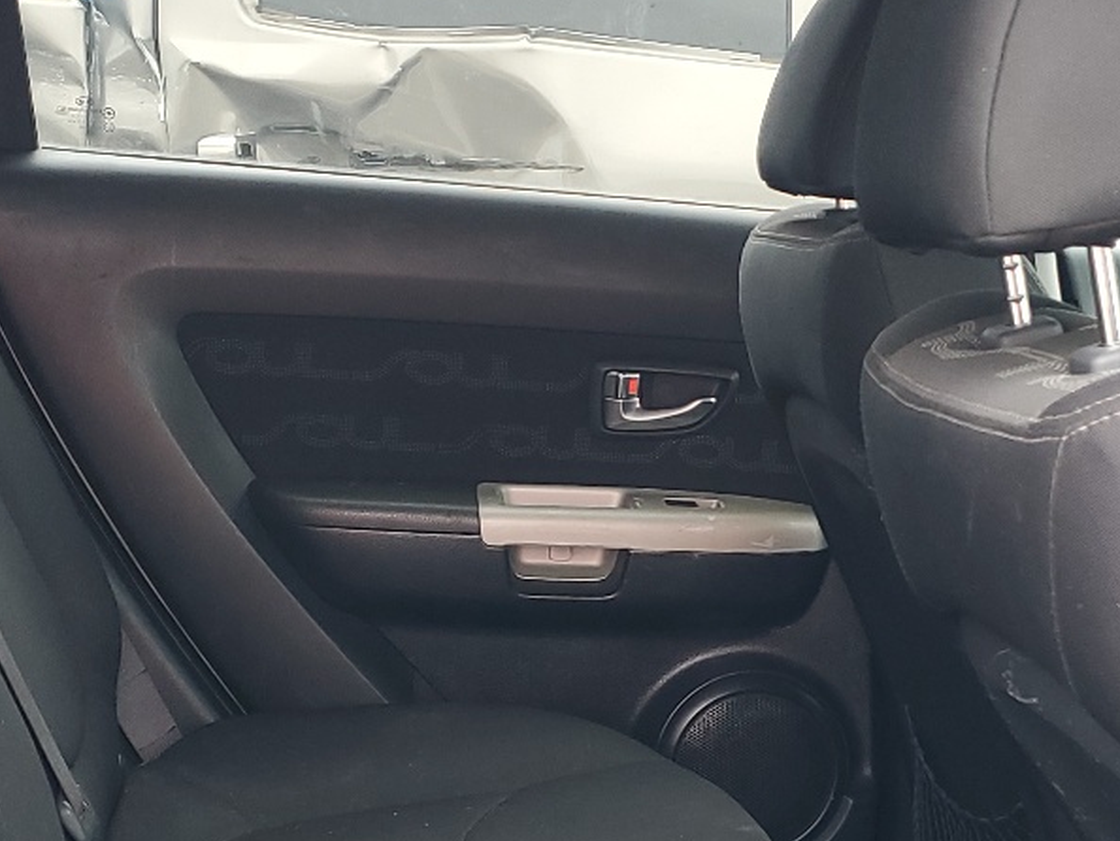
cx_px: 618
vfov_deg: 20.6
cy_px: 745
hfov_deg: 27.7
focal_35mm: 70
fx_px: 2266
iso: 72
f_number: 1.5
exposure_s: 1/60.2
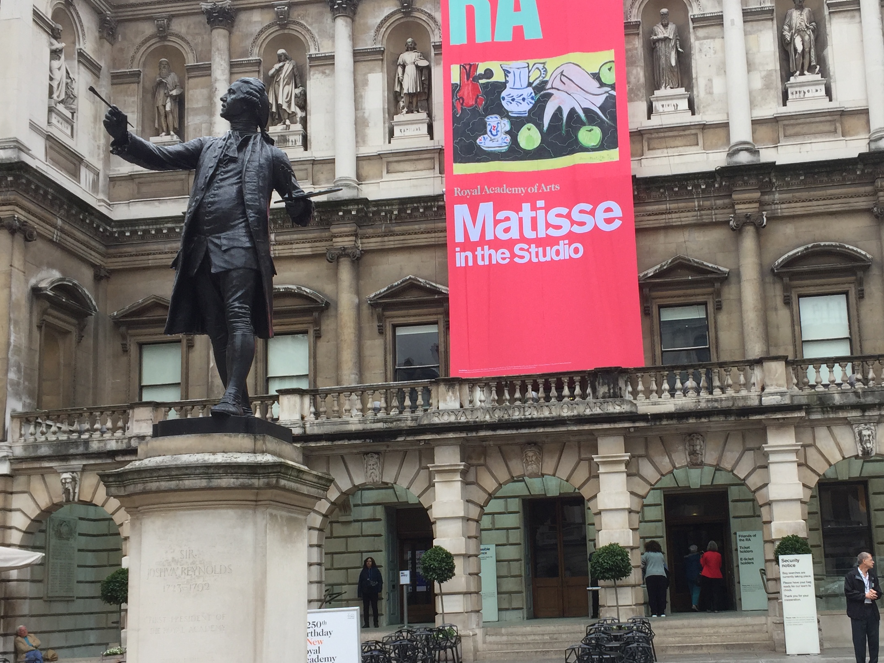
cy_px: 404
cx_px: 538
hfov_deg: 42.7
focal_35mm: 44
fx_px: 1124
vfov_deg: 32.8
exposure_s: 1/439
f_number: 2.2
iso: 32
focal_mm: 4.15
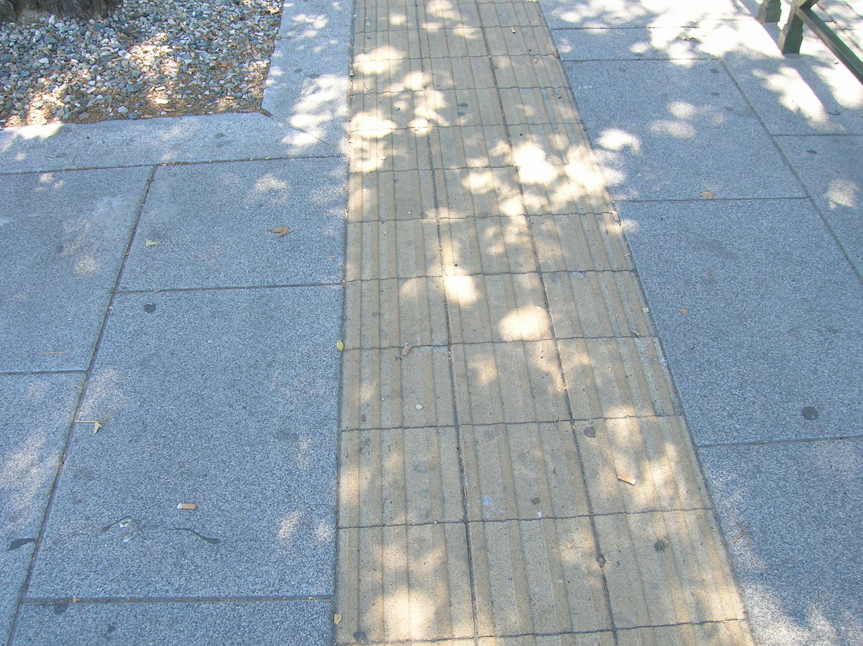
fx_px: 847
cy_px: 323
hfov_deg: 54.0
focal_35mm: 34
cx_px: 432
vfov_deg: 41.7
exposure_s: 1/25
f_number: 4.9
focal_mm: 5.7
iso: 50
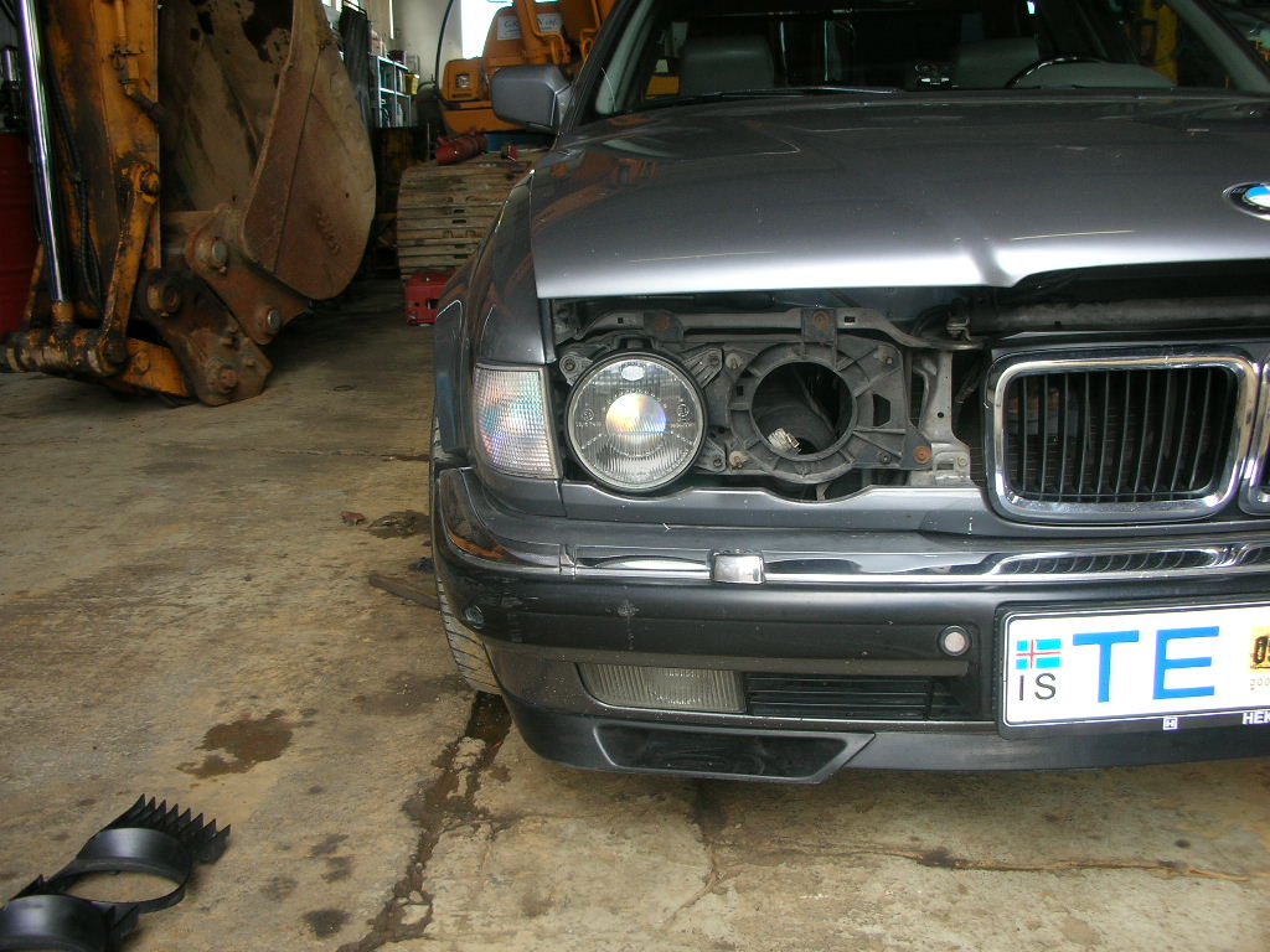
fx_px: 1284
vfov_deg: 40.7
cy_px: 476
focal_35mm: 35
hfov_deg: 52.6
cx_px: 635
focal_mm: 5.8
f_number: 3
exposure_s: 1/30
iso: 50
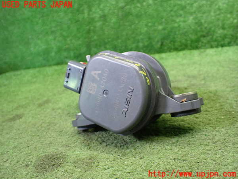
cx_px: 119
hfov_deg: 60.0
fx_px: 206
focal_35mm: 30
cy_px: 90
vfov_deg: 46.8
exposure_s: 1/100
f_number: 2.3
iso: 800
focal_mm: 5.4
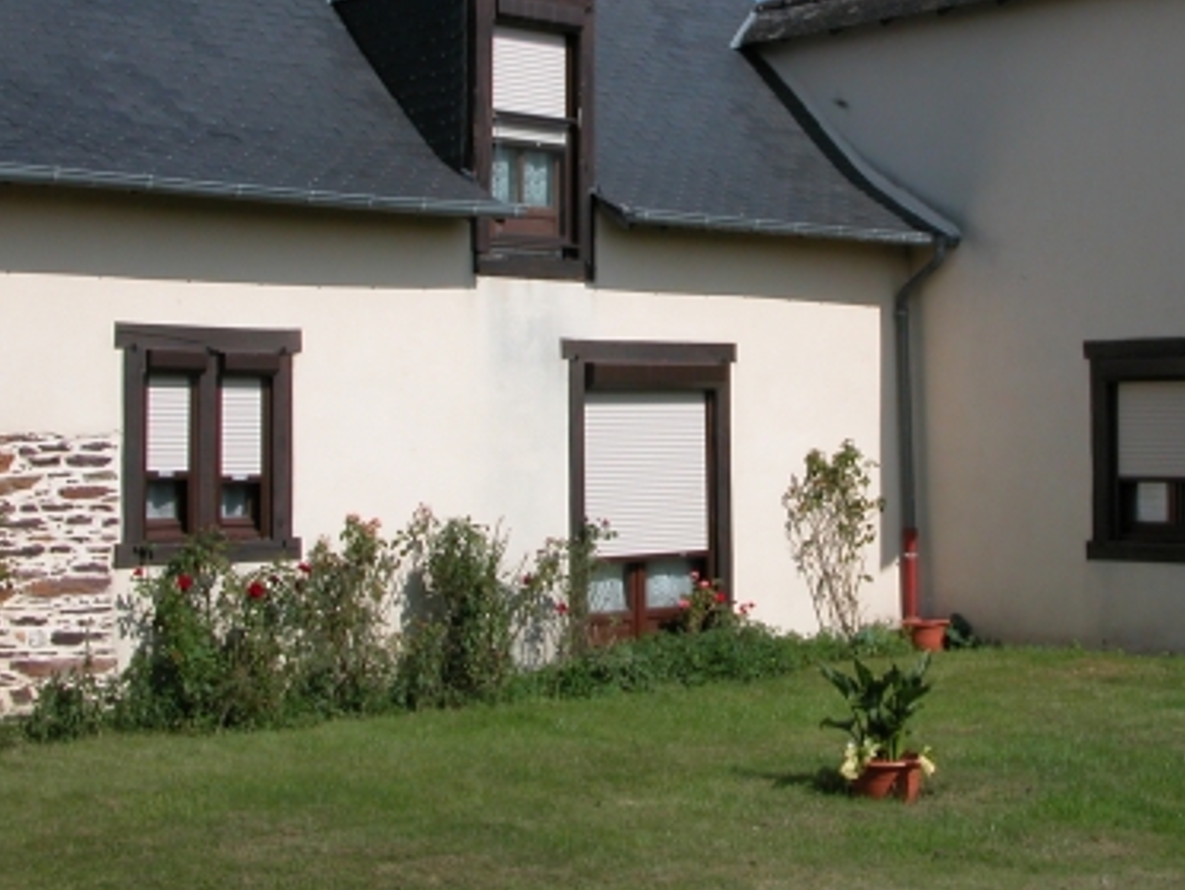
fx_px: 2192
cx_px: 772
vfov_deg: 22.7
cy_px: 207
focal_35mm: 64
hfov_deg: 30.1
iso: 100
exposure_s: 1/449
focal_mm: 8.9
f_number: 7.1
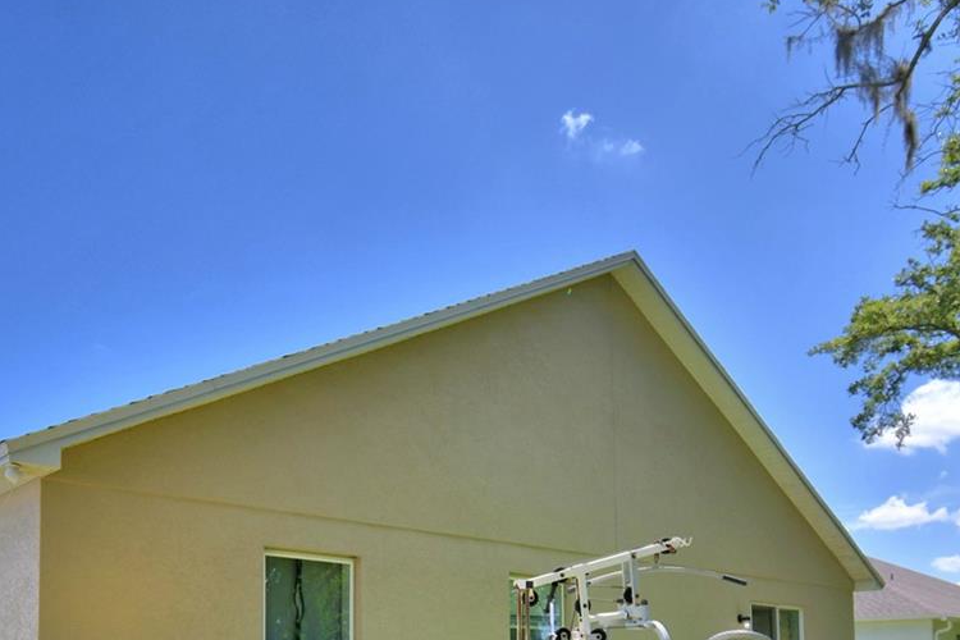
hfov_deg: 58.6
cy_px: 626
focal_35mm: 32
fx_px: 853
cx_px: 429
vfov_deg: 37.2
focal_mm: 10
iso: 100
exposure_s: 1/1000
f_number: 4.5
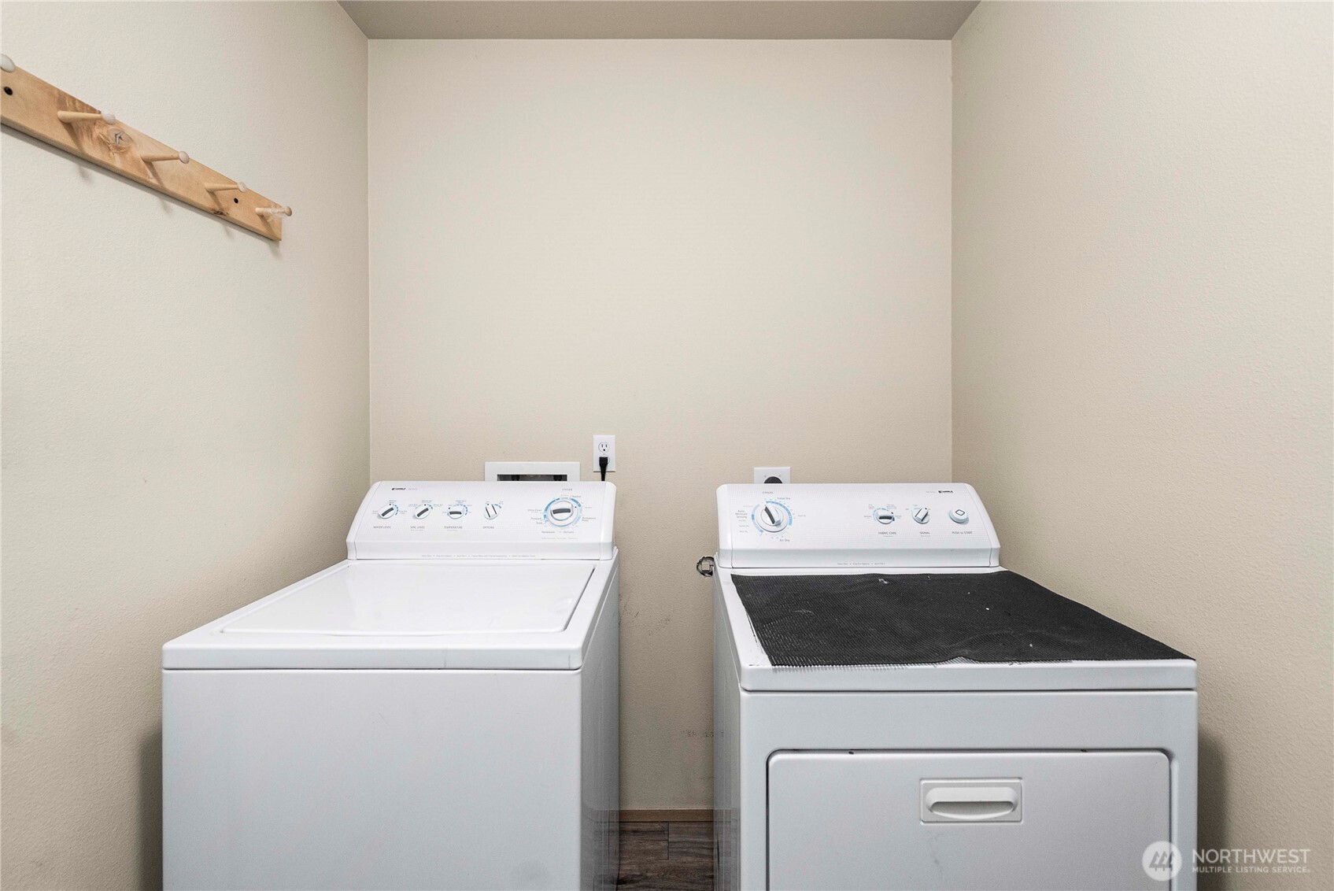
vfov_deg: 81.3
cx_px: 667
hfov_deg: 104.2
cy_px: 446
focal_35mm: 14
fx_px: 519
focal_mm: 14
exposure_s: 1/60
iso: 2000
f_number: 6.3
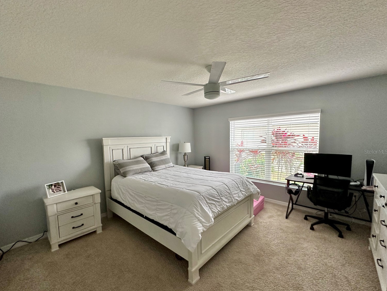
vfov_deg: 81.7
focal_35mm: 15
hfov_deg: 98.0
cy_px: 151
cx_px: 181
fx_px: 168
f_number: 2.2
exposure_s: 1/60
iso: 320
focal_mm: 2.22
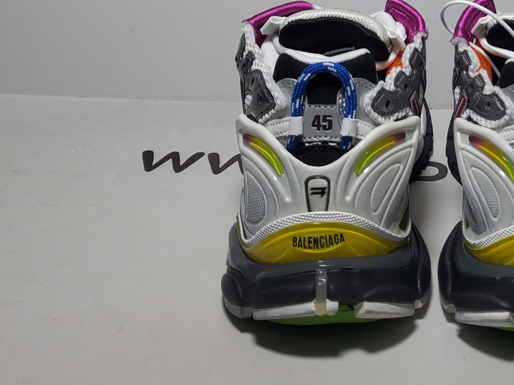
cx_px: 441
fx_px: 921
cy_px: -46
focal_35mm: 62
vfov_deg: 22.3
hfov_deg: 30.1
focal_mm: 4.3
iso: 50
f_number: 1.5
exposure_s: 1/619
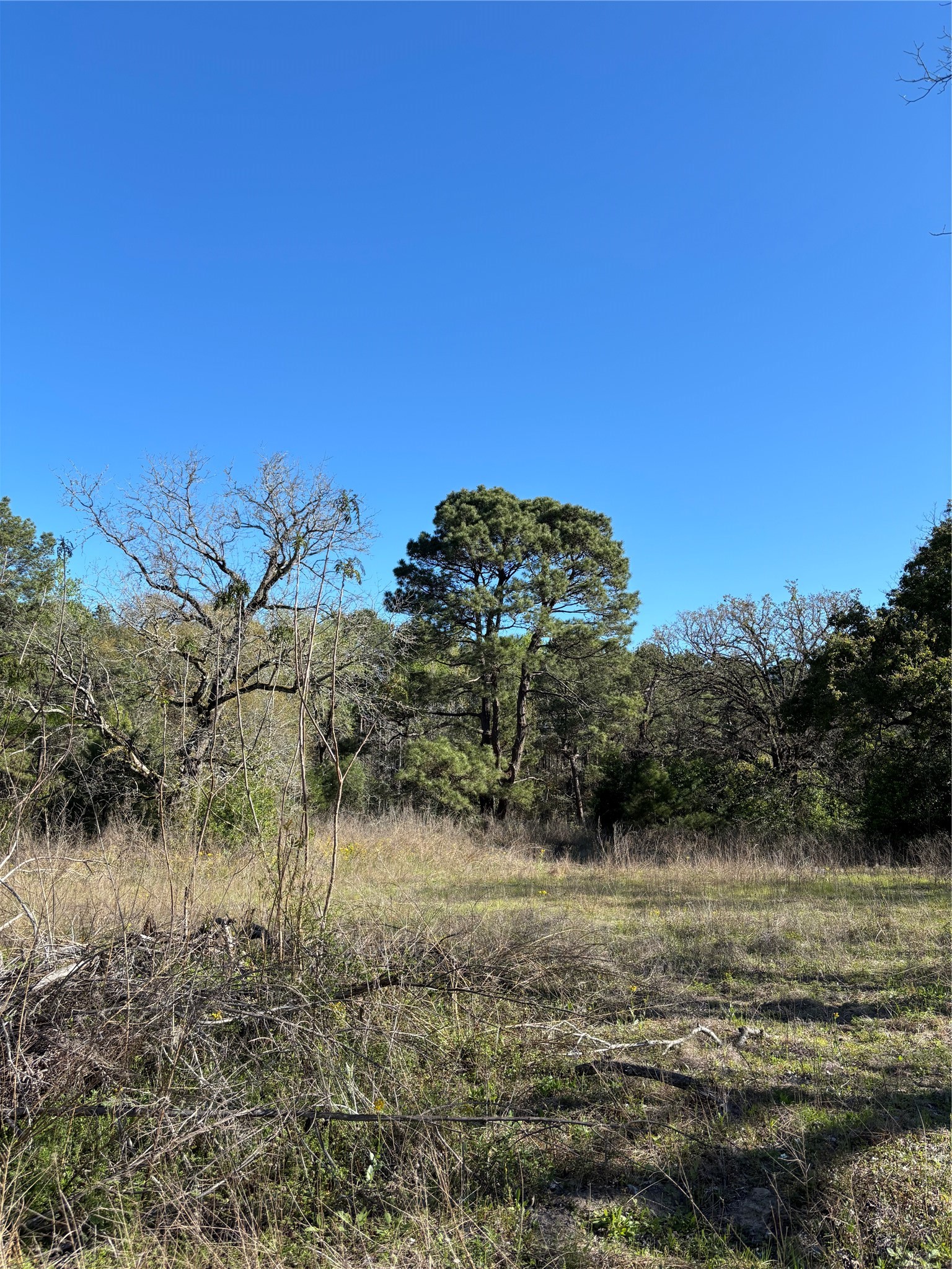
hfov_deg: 53.1
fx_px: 953
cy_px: 634
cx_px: 476
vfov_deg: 67.3
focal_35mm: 26
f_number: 1.6
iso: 50
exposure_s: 1/1642
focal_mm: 5.96
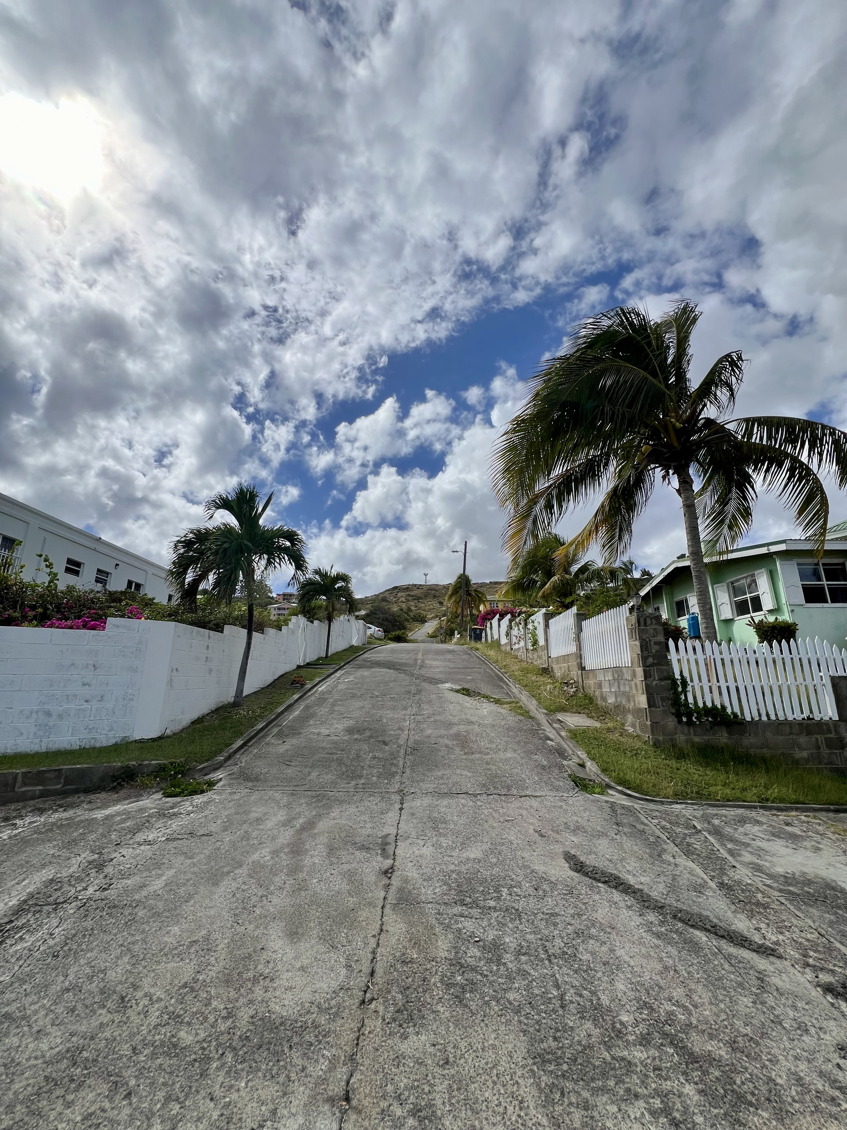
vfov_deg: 106.2
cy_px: 565
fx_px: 424
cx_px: 424
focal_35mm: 13
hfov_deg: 89.9
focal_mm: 1.57
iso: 32
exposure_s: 1/4219
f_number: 1.8
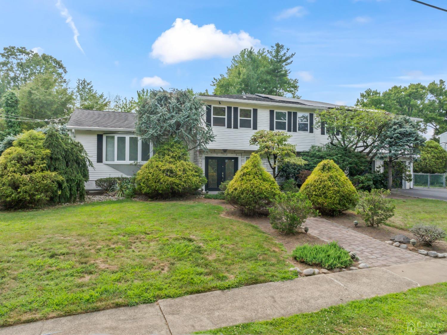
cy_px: 168
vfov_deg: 56.8
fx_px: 310
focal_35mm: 24
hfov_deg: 71.6
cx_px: 224
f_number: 11
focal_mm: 12.29
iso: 190
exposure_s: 1/15
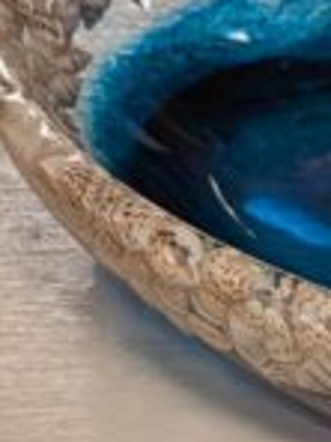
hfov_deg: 8.3
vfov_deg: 11.7
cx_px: 760
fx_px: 2116
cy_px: 505
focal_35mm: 166
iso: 246
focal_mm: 4.53
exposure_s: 1/133
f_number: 1.7
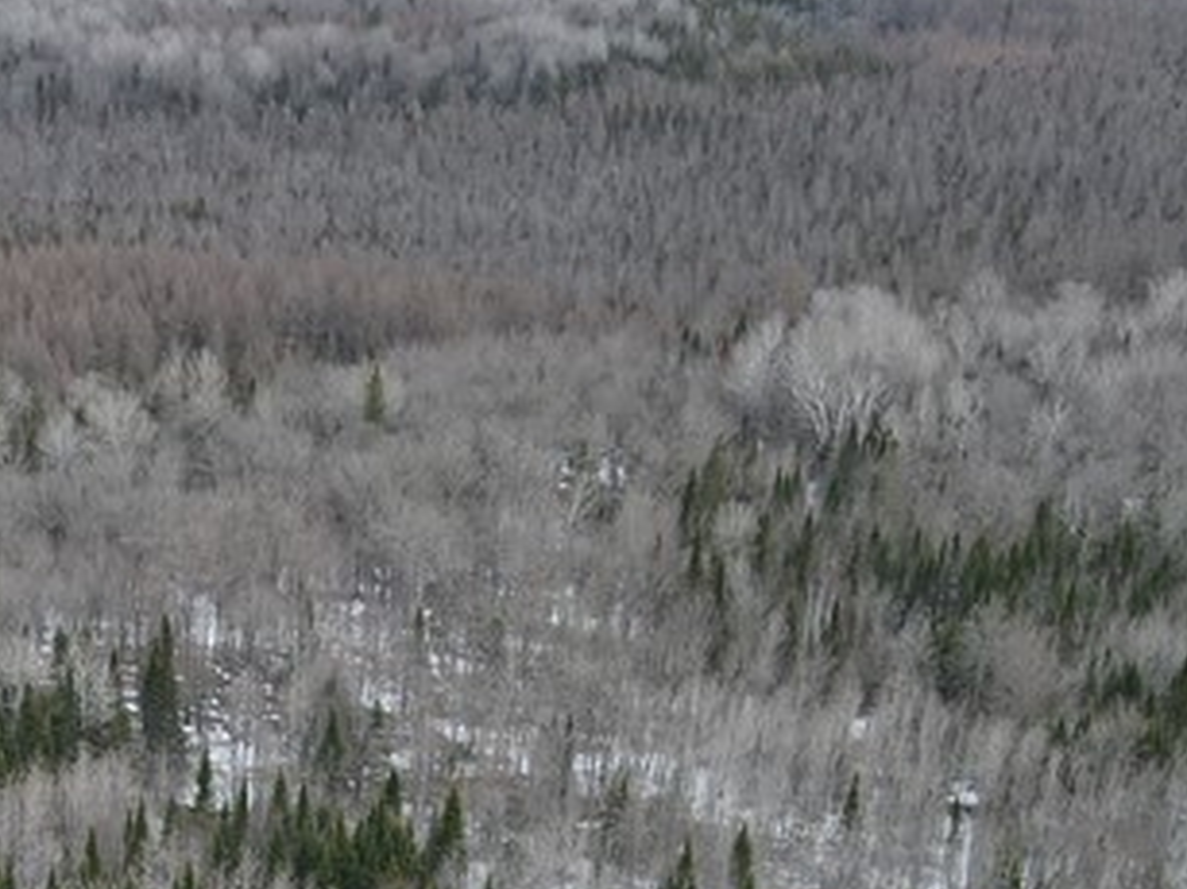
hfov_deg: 23.1
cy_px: 1372
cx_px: -89
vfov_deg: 16.6
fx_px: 2742
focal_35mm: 80
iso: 100
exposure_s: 1/80
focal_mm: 4.5
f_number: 2.8
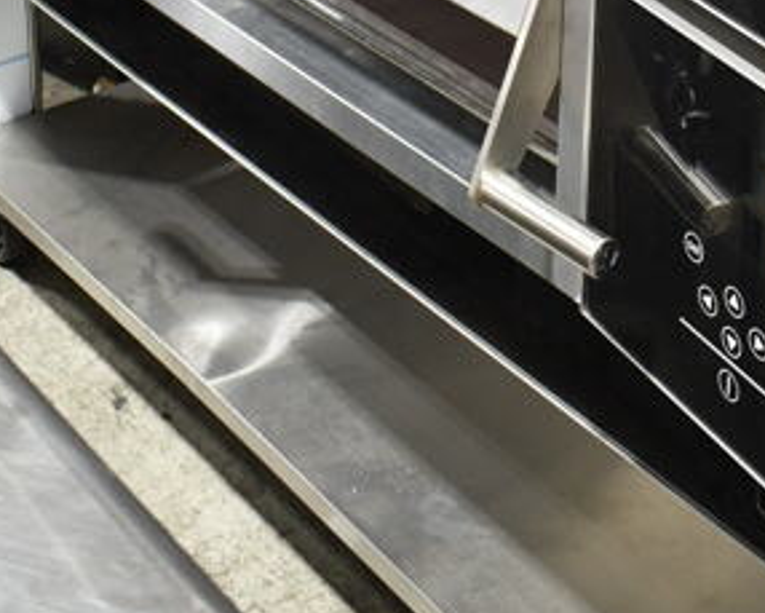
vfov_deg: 17.2
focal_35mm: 81
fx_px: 1835
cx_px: 417
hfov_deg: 23.5
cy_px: -298
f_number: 3.5
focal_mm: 18
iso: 560
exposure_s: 1/30
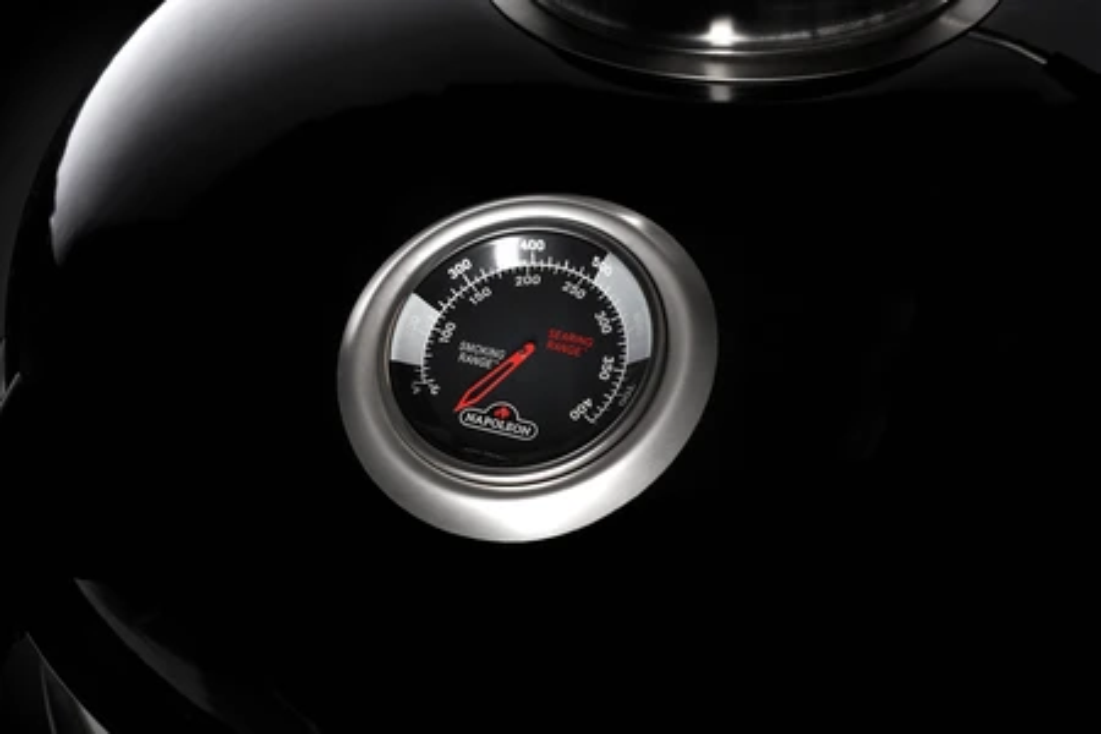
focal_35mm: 60
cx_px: 550
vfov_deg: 22.6
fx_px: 1835
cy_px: 367
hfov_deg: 33.4
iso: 320
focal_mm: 60
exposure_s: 1/160
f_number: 16
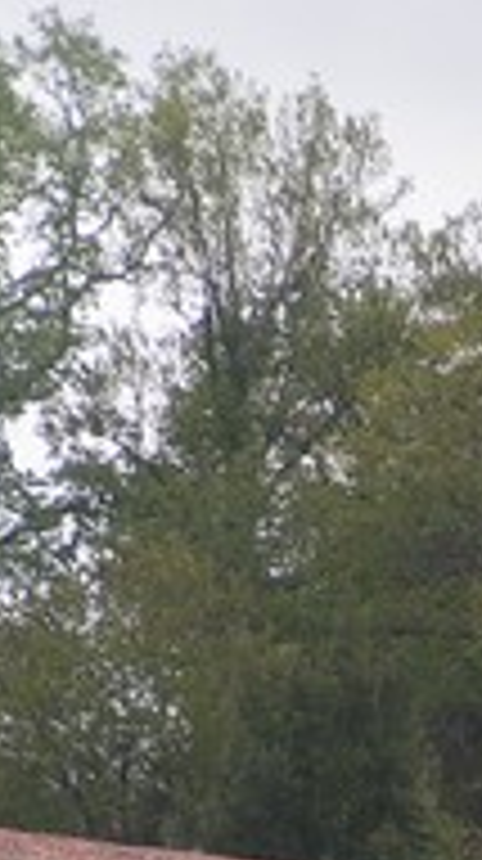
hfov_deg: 1.9
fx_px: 14382
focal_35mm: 631
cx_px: 941
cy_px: 975
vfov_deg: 3.4
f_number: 5
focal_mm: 27.5
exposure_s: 1/250
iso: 50
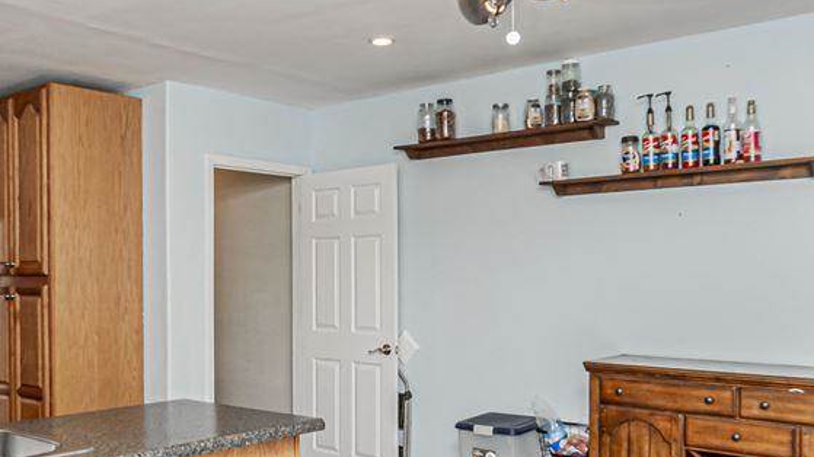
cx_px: 280
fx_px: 777
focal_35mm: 36
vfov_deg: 32.7
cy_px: 282
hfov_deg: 54.3
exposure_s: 1/60
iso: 720
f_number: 9
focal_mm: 10
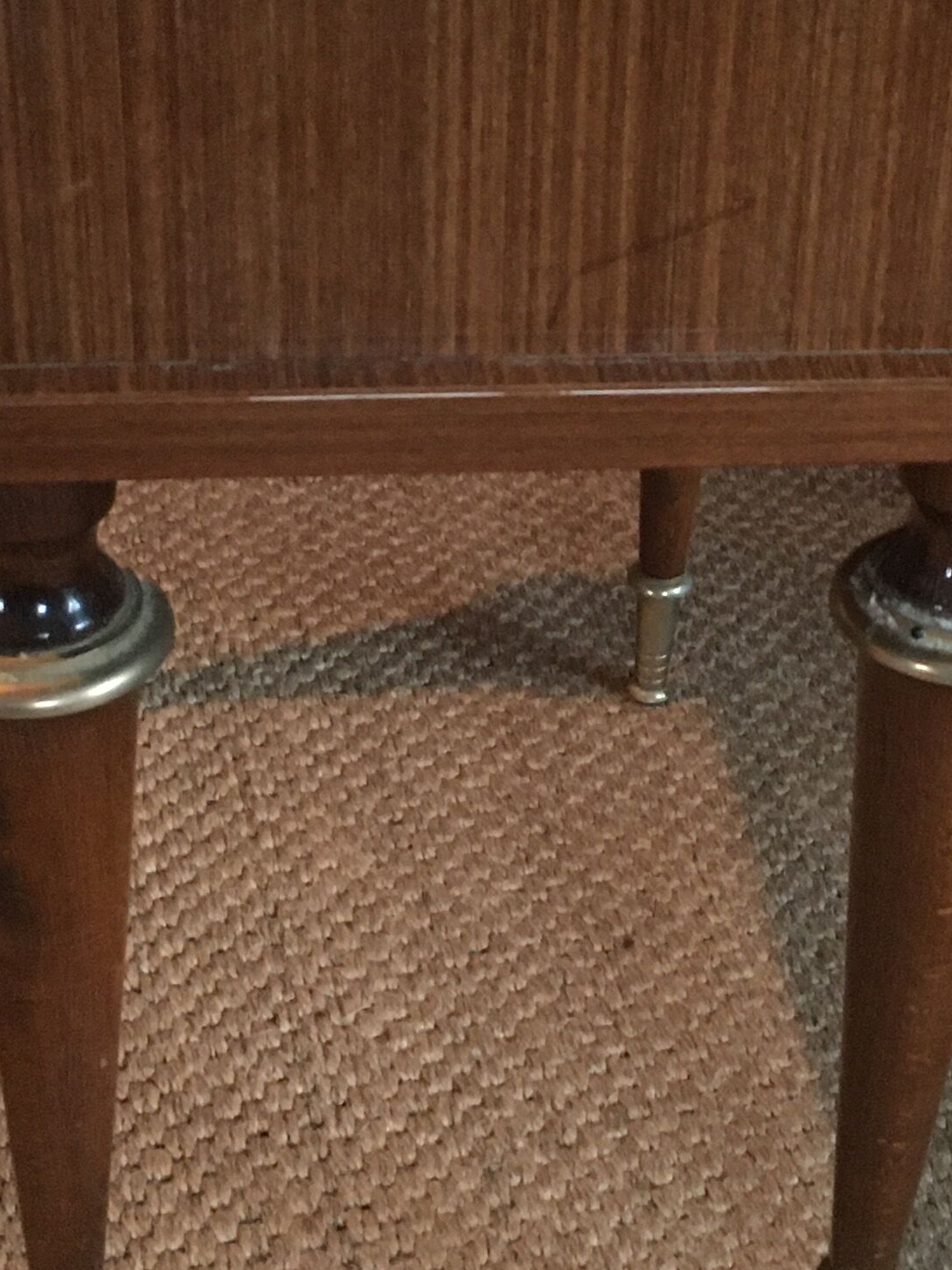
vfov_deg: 24.4
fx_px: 2934
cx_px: 635
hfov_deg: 18.4
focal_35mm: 80
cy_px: 485
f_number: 2.2
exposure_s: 1/17
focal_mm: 4.15
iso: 400
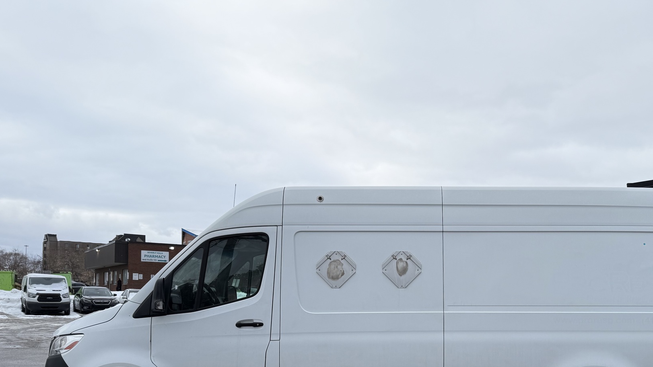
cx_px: 402
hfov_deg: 58.8
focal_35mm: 33
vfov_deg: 34.3
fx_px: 571
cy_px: 305
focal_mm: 6.76
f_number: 1.78
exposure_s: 1/1250
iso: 80
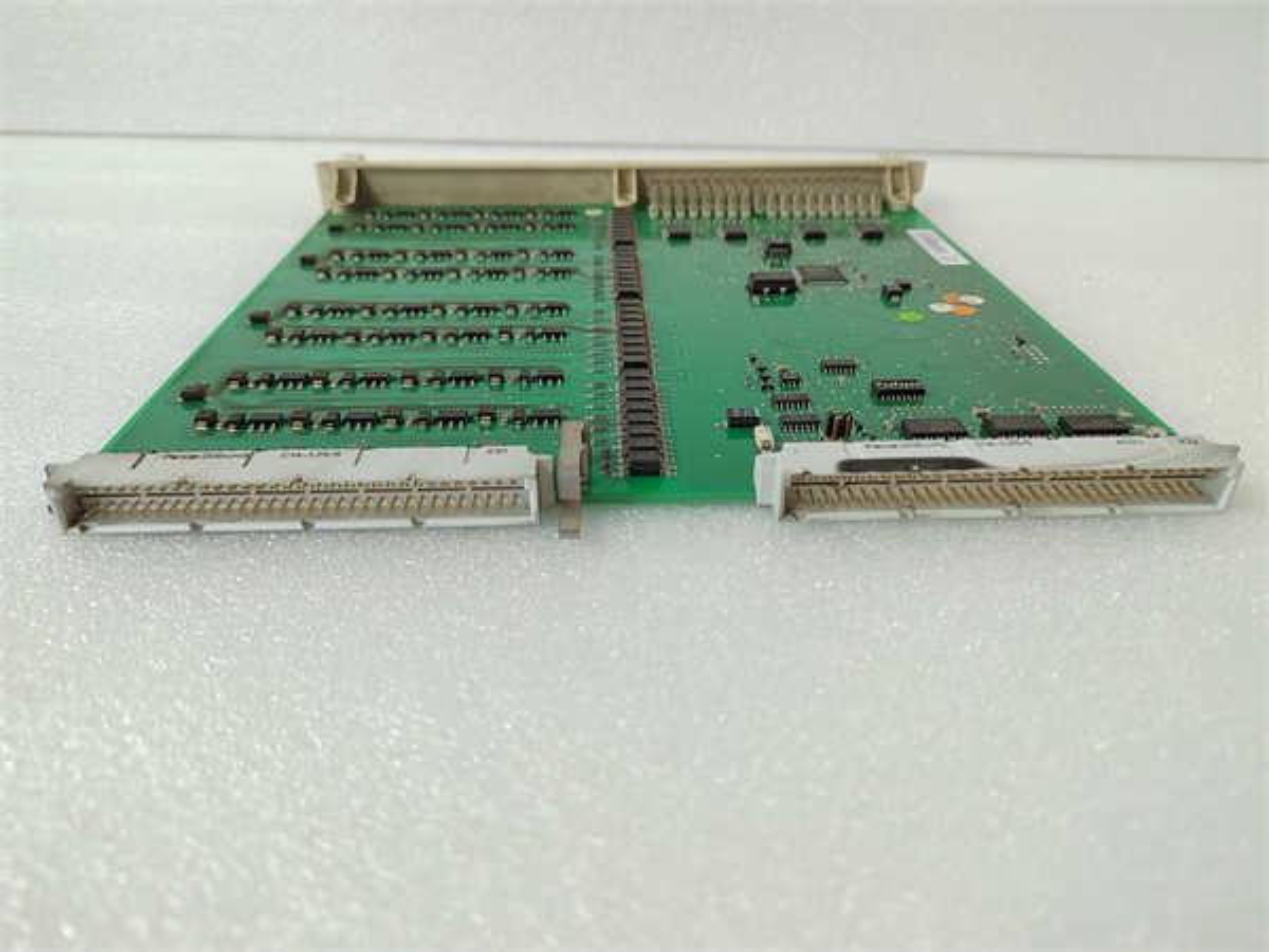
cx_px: 634
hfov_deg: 73.9
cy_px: 476
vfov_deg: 58.9
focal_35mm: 23
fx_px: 843
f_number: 1.9
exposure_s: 1/60
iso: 1628
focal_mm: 5.52
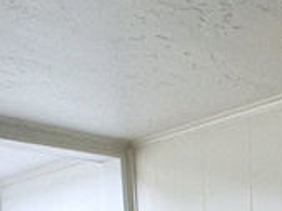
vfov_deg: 13.5
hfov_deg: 21.5
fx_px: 691
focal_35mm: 85
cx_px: 334
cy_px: 479
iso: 80
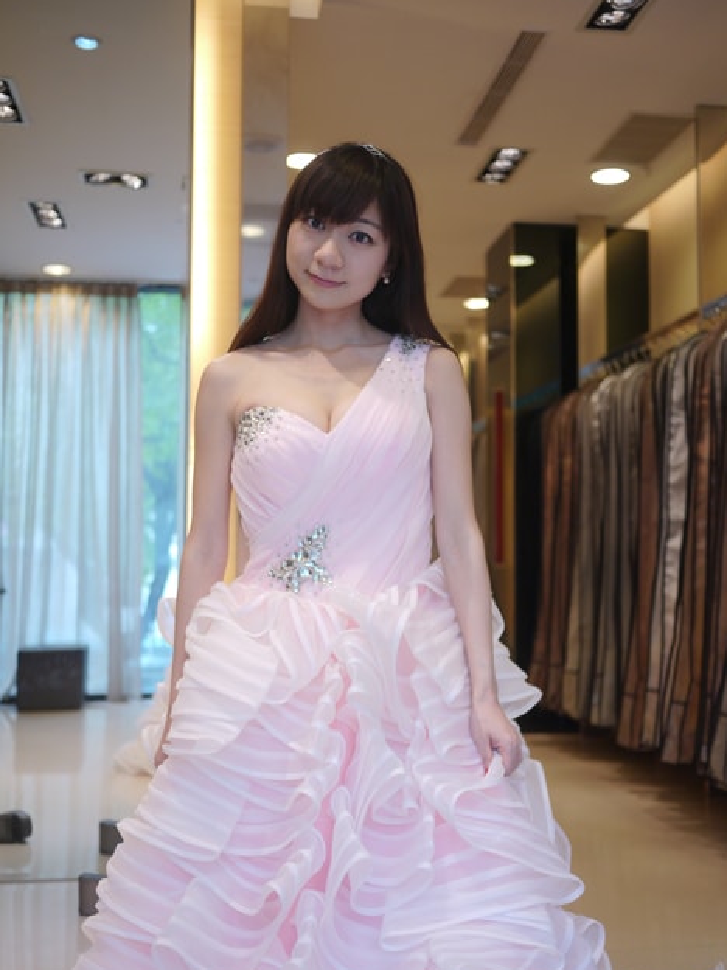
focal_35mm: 41
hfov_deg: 35.1
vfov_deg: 45.8
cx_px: 360
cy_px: 493
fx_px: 1148
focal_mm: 20
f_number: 1.7
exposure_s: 1/100
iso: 100
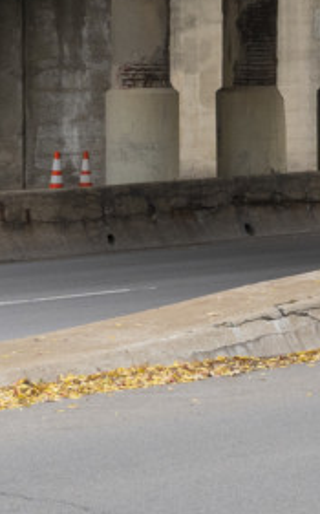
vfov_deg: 11.6
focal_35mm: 178
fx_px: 2490
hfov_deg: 7.1
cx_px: 656
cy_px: -27
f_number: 5.6
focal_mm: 23
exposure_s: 1/400
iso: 400
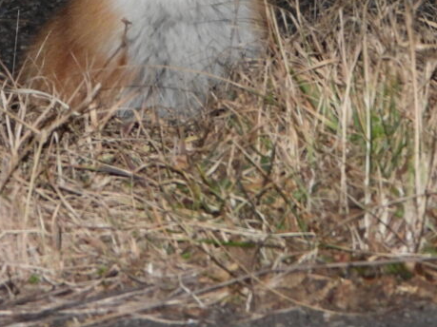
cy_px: -4
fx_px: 5212
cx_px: 178
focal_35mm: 413
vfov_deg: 3.6
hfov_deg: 4.8
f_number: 4.5
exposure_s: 1/60
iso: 250
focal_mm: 33.2
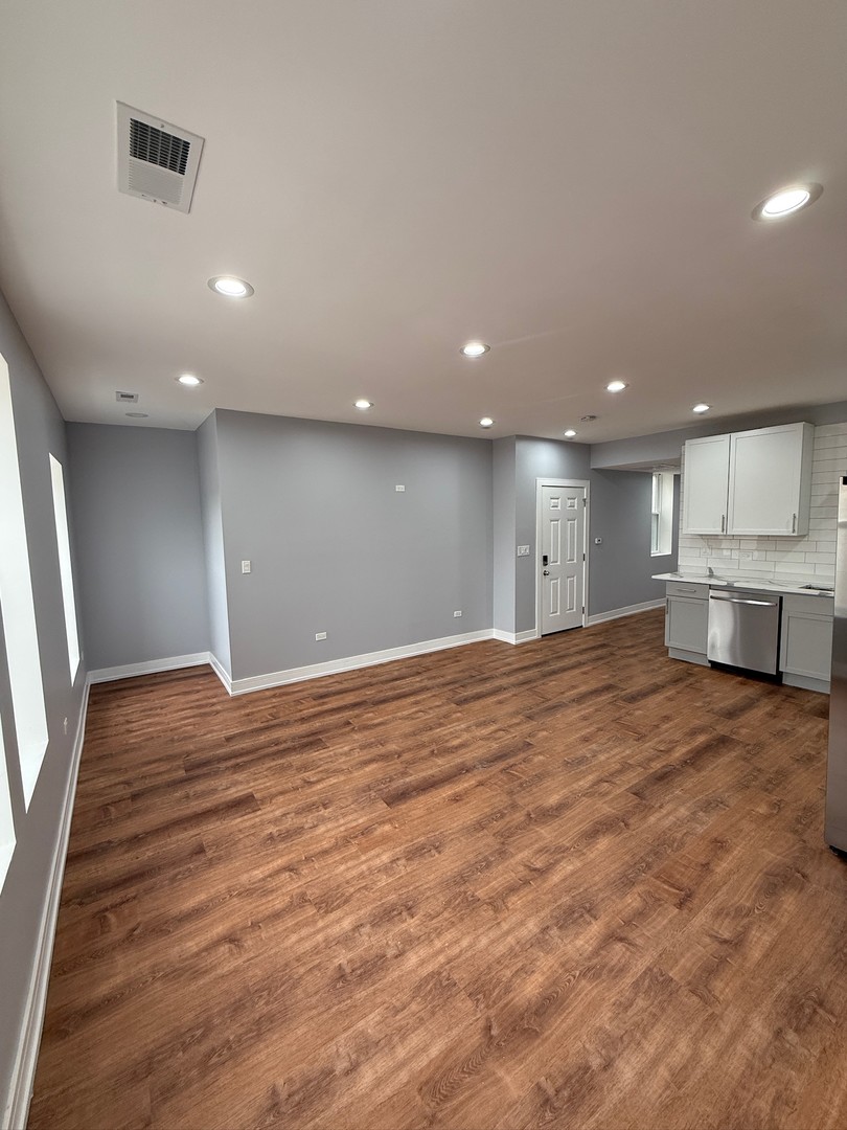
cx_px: 424
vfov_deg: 102.1
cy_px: 565
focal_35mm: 14
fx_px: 457
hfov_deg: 85.7
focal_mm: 2.22
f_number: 2.2
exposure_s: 1/120
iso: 125
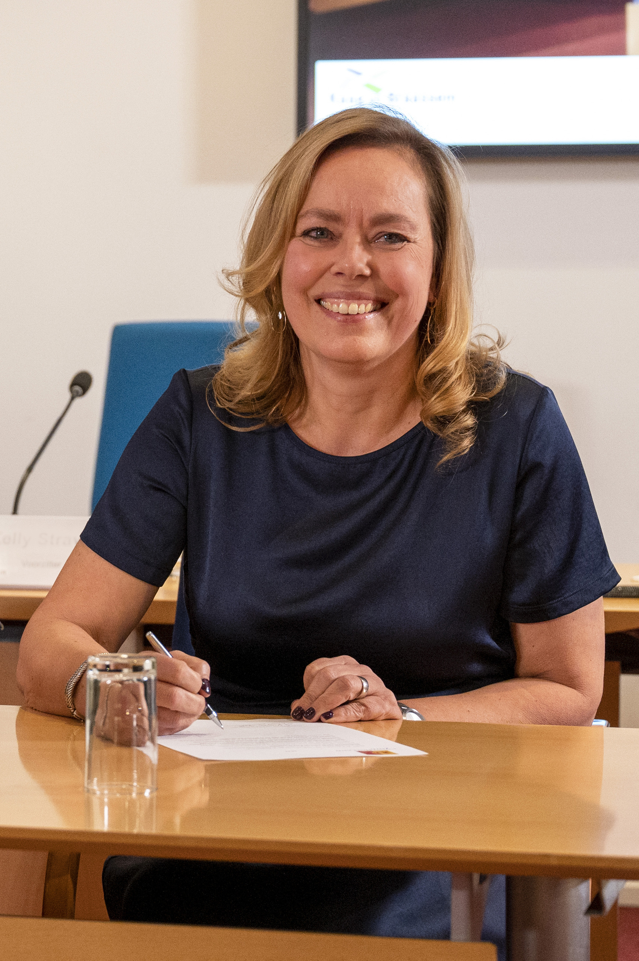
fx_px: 1573
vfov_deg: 34.0
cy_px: 480
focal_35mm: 59
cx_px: 320
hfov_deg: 23.0
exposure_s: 1/125
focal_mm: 59
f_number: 4
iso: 2500
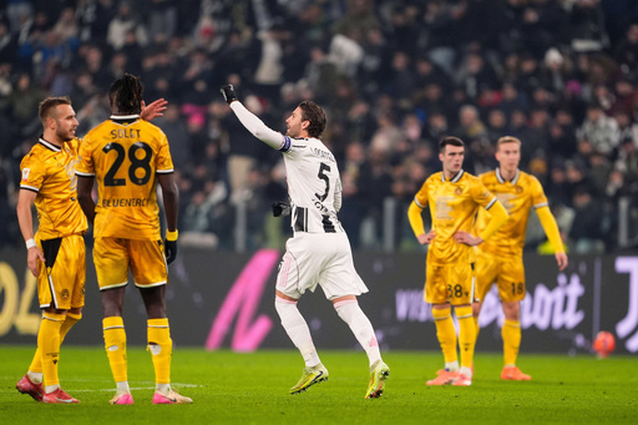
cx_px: 319
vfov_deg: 3.4
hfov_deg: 5.2
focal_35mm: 400
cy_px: 212
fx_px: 7086
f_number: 2.8
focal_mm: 400
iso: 2000
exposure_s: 1/2000
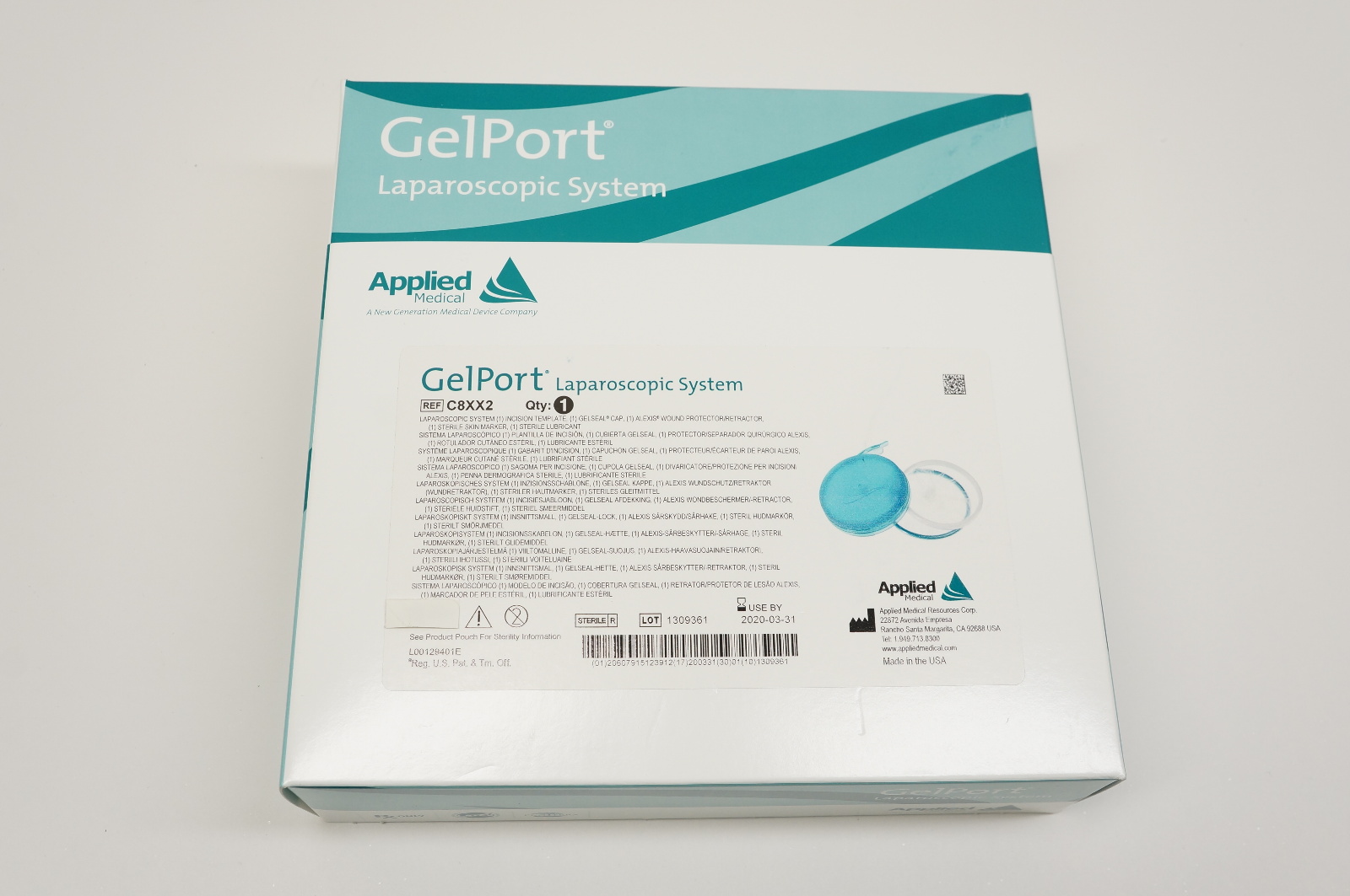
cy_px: 448
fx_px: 1292
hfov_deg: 55.2
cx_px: 675
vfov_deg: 38.3
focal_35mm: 34
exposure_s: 1/80
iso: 400
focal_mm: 23
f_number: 7.1
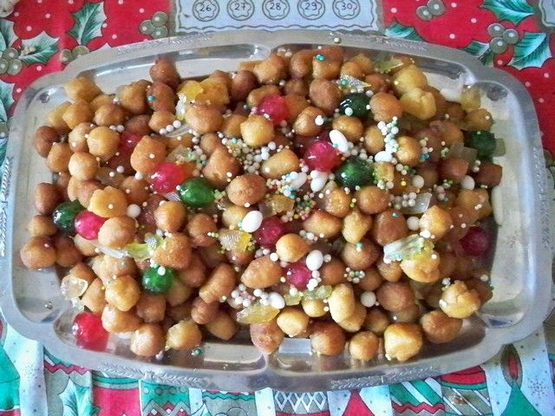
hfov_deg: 52.6
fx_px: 561
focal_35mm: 35
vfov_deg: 40.7
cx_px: 278
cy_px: 208
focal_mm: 6.3
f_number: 3.1
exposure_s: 1/60
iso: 3200
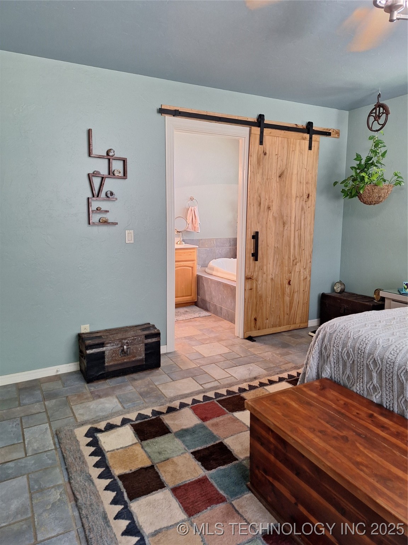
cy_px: 272
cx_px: 204
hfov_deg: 58.9
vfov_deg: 73.9
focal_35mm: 23
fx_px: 361
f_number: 1.8
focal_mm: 5.54
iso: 160
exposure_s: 1/40
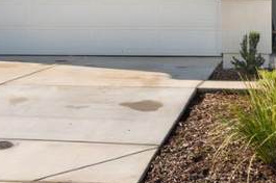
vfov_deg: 15.6
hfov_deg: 22.7
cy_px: 41
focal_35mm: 87
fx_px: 666
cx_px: 255
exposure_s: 1/200
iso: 320
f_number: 8
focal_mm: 18
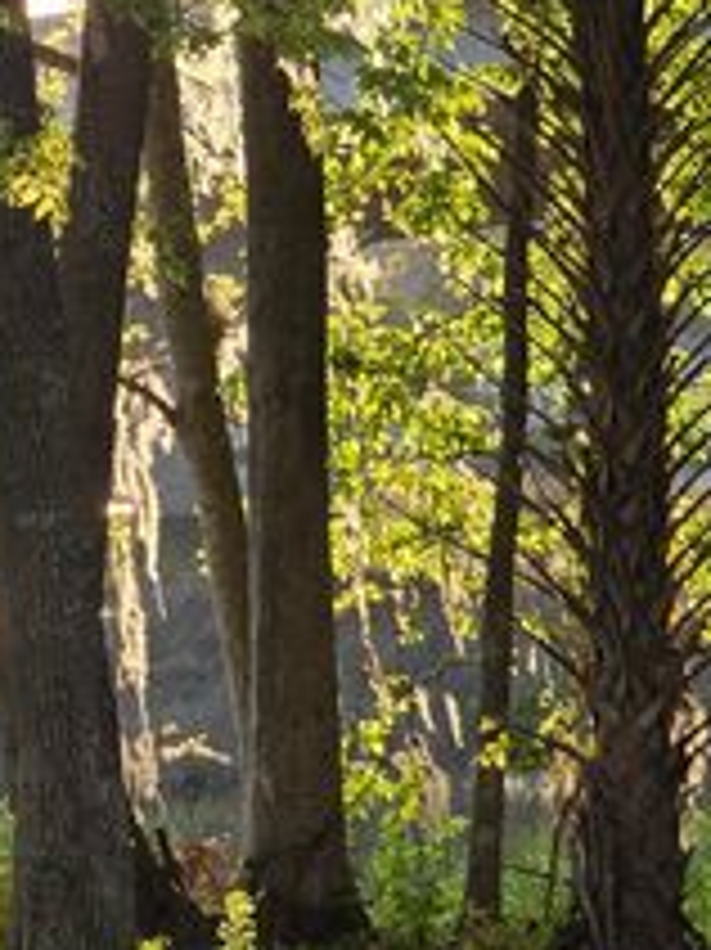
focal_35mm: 218
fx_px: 5976
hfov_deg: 6.8
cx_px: -68
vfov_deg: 9.1
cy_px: 268
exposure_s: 1/536
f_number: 2.4
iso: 50
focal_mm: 7.9
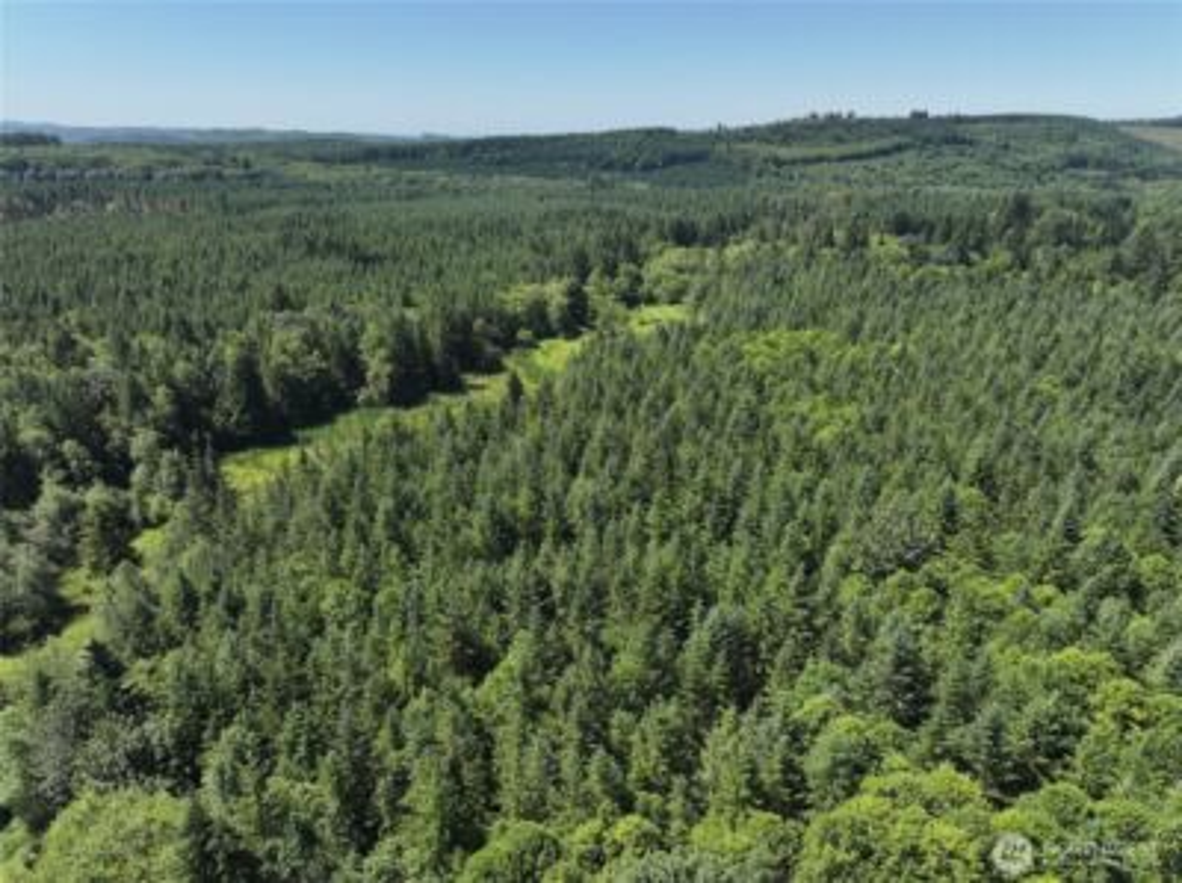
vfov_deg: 56.7
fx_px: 819
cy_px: 442
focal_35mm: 24
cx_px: 591
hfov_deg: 71.7
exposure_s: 1/1600
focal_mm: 12.29
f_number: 2.8
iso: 130
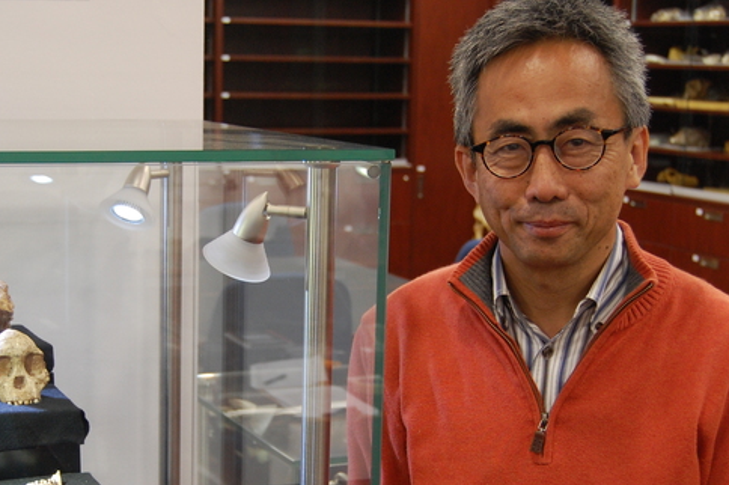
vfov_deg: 18.6
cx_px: 273
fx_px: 1477
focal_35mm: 73
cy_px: 340
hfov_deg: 27.6
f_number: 4.5
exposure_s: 1/30
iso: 640
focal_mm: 32
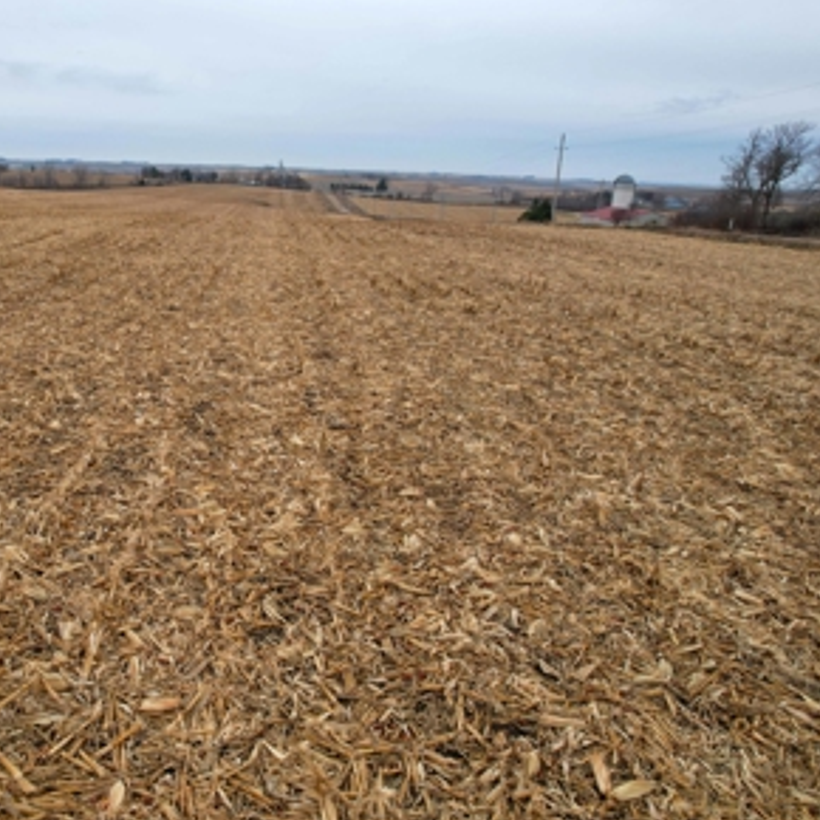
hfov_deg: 53.2
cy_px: 402
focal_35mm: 29
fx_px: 777
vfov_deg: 55.6
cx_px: 206
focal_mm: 8.38
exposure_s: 1/1000
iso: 130
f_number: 2.8
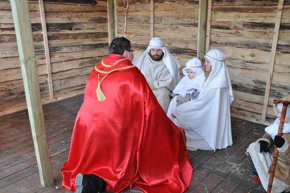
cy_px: 96
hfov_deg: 57.3
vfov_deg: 39.9
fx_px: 266
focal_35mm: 33
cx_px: 145
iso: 1000
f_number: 6.3
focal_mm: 22
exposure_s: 1/125
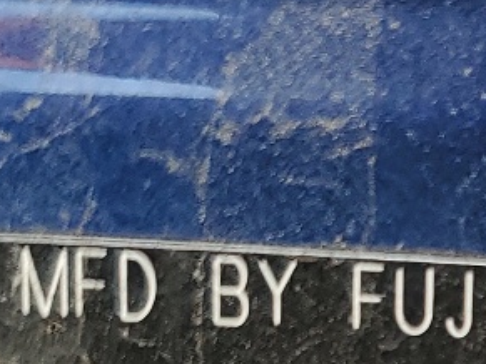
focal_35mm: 143
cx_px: 740
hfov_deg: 13.0
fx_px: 2007
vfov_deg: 9.7
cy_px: 705
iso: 50
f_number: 1.5
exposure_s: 1/149
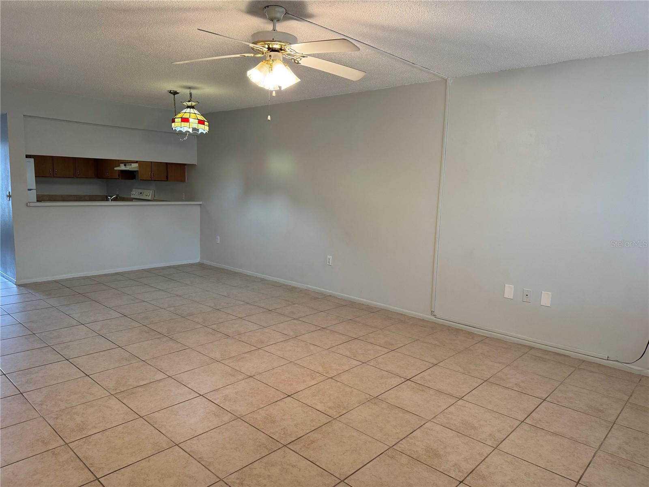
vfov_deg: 56.8
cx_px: 324
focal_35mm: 24
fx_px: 450
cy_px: 244
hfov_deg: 71.6
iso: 200
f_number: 1.78
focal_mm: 6.76
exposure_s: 1/120
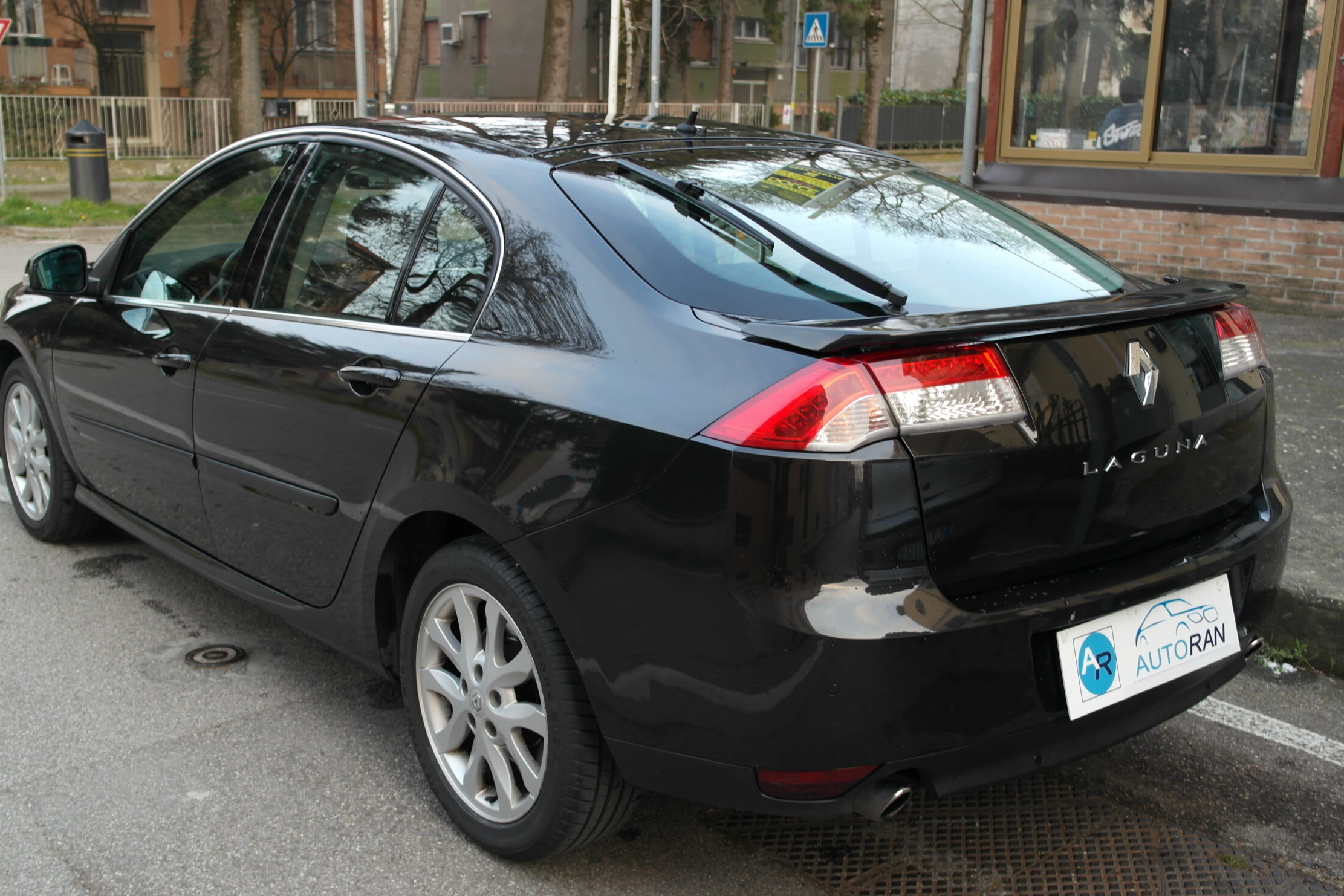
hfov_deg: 50.6
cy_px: 457
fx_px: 1419
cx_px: 617
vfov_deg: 35.1
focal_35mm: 38
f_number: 3.5
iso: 200
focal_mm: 22
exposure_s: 1/80
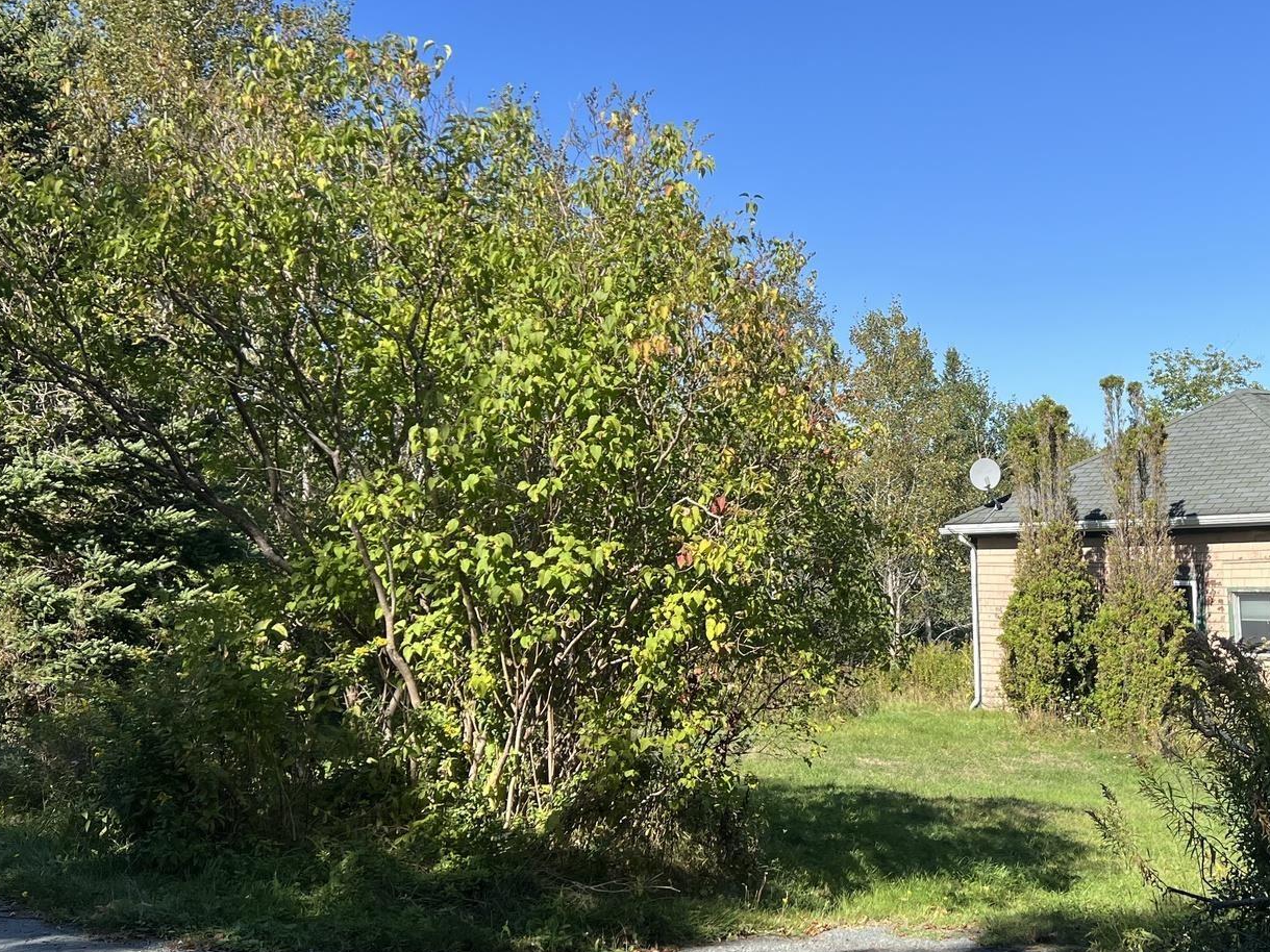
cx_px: 974
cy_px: 445
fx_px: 1577
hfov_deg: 42.3
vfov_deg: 33.6
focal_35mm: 43
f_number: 1.5
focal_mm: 5.7
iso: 50
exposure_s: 1/2695
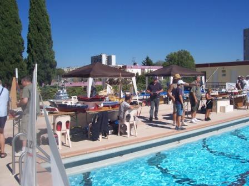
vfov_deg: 41.8
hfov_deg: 54.0
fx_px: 245
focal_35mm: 34
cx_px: 124
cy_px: 93
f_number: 5.6
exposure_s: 1/750
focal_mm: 5.6
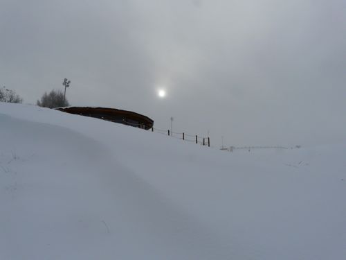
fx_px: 280
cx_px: 173
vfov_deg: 49.7
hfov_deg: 63.4
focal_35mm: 28
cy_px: 130
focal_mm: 4.6
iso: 100
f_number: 8
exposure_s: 1/500
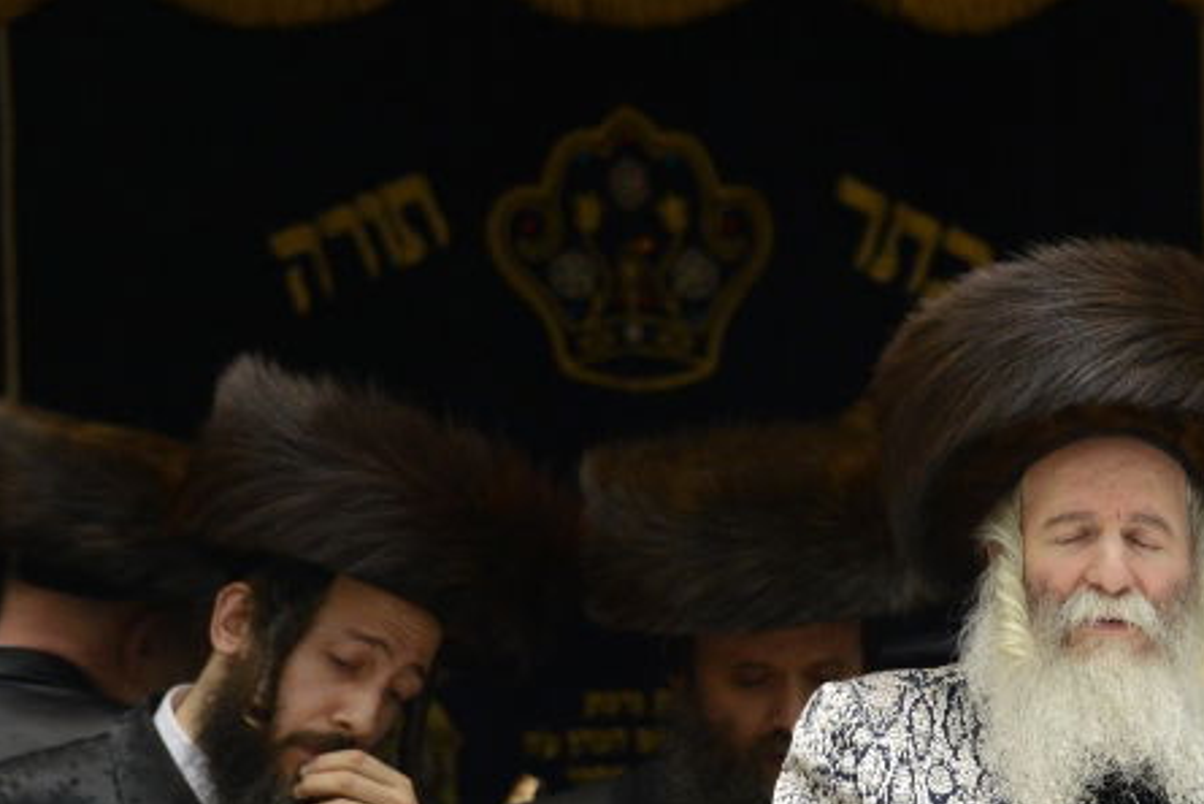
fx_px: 15389
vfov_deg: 3.0
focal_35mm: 460
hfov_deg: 4.5
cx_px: 1315
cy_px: 834
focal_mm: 200
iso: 1250
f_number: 2.8
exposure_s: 1/80
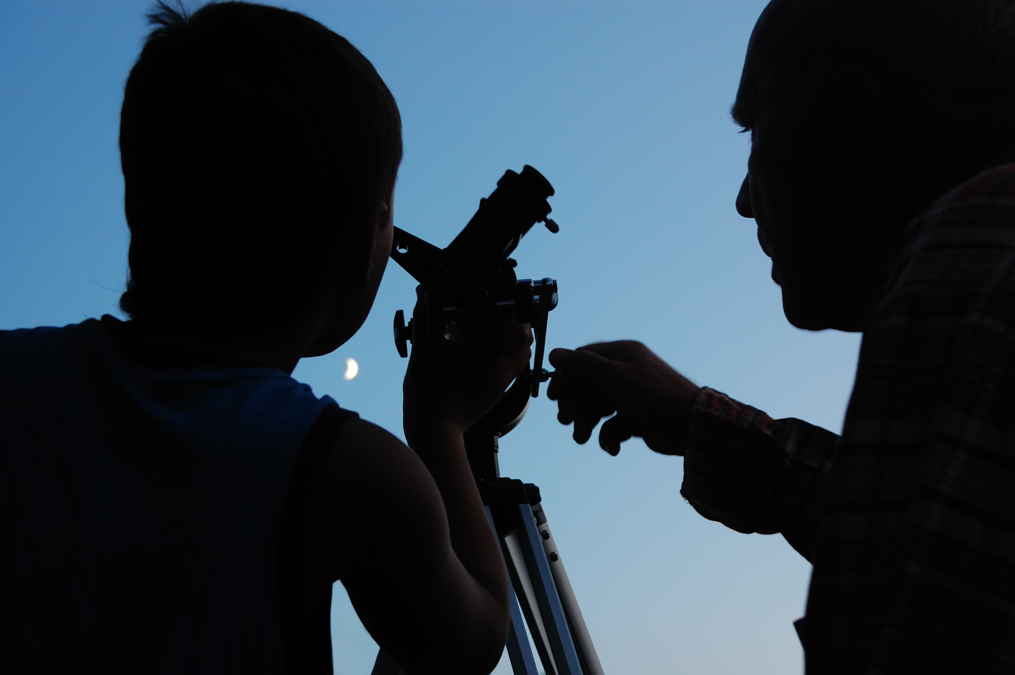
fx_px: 1859
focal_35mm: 66
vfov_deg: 20.6
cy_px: 338
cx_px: 508
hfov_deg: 30.5
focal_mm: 44
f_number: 6.3
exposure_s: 1/15
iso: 800
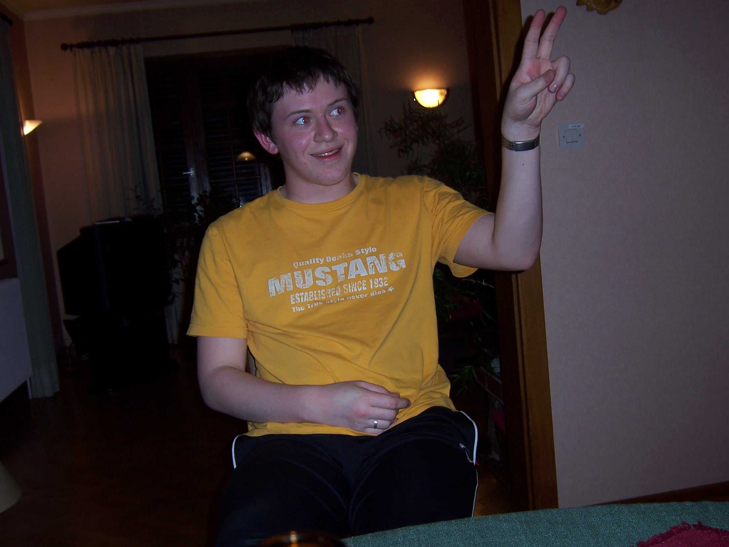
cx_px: 359
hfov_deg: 44.8
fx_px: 885
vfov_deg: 34.3
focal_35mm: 42
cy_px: 307
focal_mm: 6.2
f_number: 2.8
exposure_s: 1/60
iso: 80
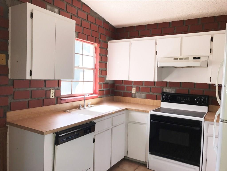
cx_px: 114
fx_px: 184
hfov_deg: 63.4
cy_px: 86
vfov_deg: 49.7
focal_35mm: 28
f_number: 1.8
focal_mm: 3.99
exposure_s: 1/48
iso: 20
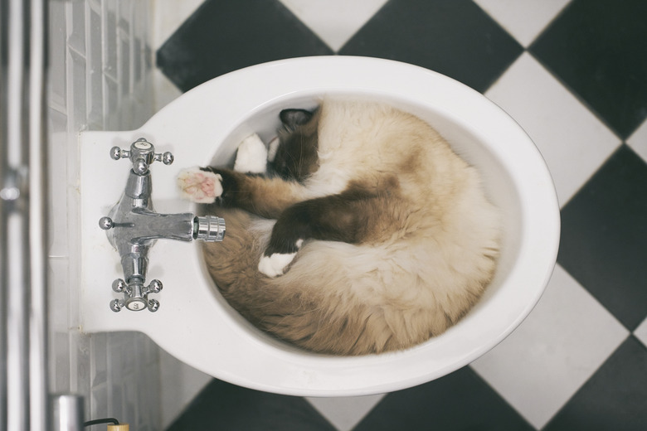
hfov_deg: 39.6
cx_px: 324
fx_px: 899
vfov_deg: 27.0
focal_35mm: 50
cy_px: 216
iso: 1250
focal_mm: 50
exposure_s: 1/50
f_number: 3.2
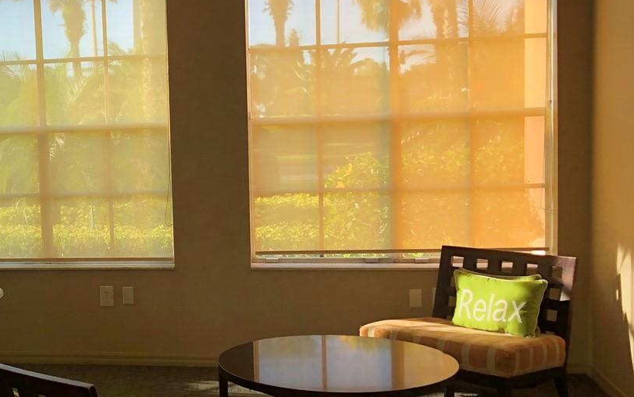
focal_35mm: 58
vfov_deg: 22.4
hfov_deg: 33.6
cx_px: 89
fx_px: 1002
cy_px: 220
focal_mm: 3.99
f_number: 1.8
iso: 32
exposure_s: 1/120
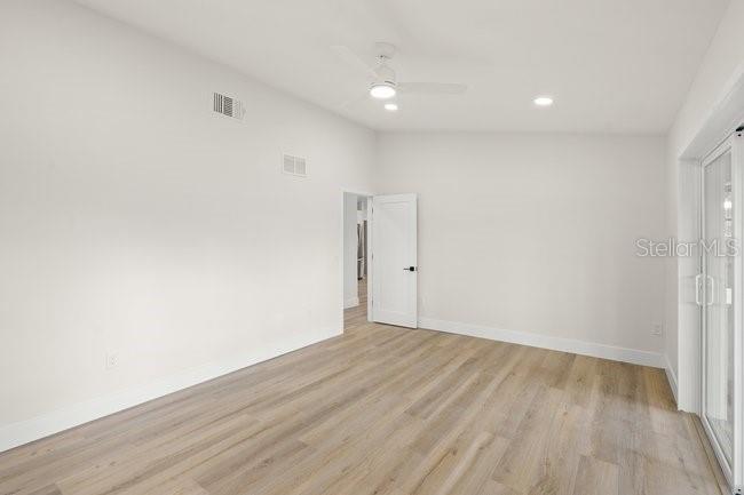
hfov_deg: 96.8
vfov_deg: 73.7
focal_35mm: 16
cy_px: 248
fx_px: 331
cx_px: 372
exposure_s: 1/8
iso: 250
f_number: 6.3
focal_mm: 16
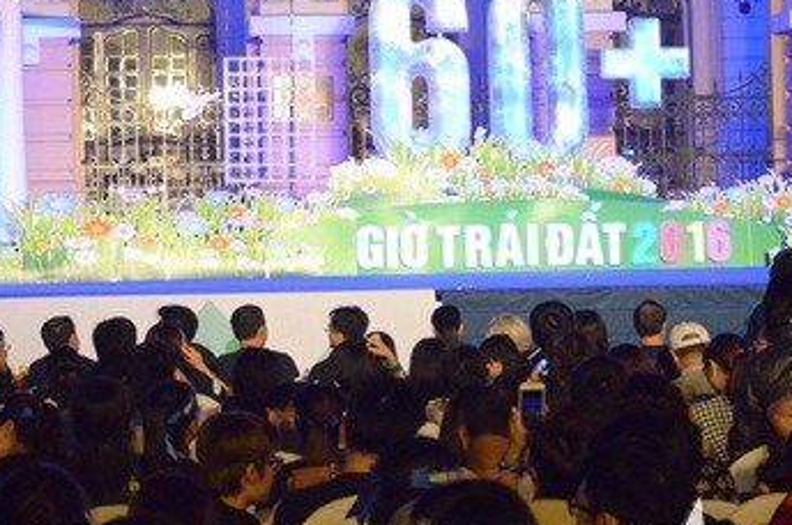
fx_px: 2657
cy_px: 158
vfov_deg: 11.3
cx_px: 327
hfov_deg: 16.9
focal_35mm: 121
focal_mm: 42
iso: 5000
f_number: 5.6
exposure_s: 1/125
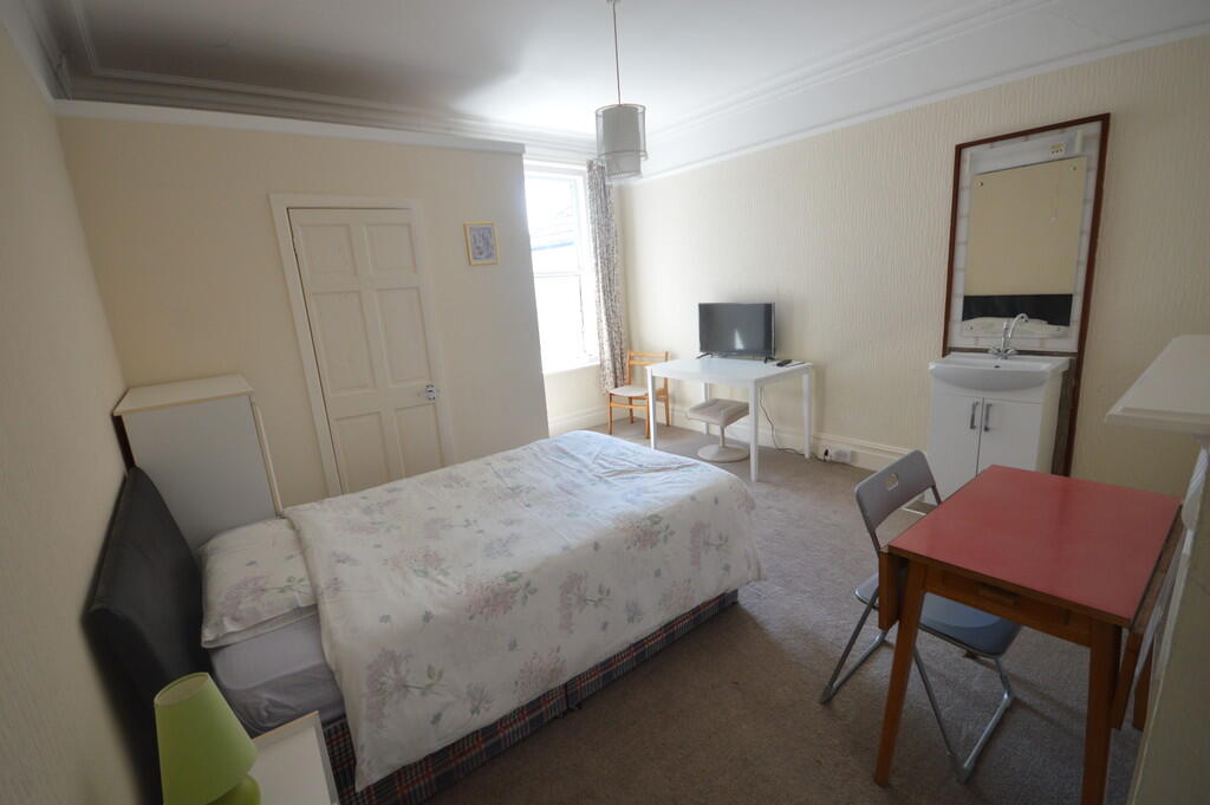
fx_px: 504
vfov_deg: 77.2
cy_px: 402
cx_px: 605
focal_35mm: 15
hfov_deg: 100.4
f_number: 5
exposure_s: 1/100
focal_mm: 10
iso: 400
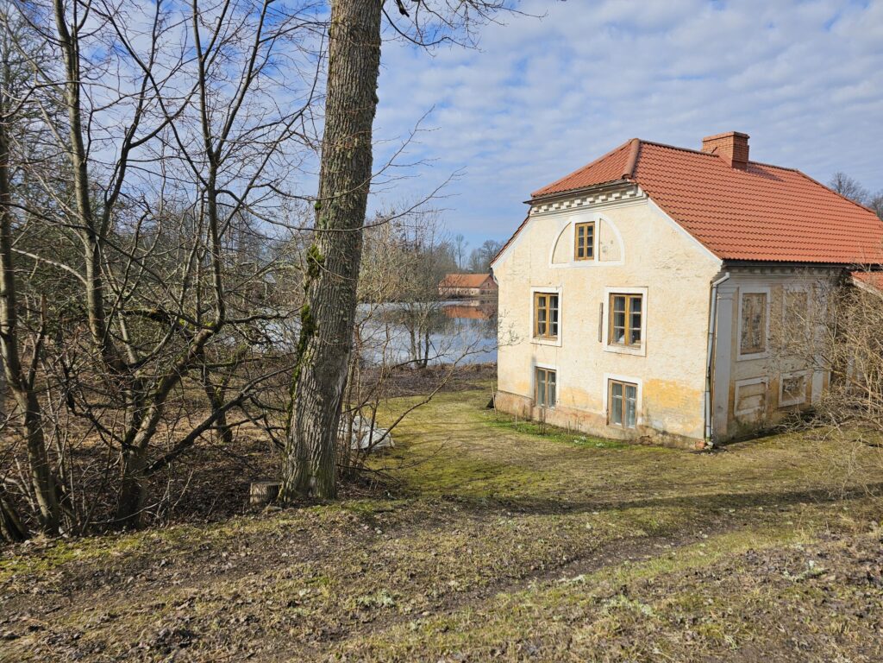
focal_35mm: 23
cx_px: 442
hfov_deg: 73.9
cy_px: 332
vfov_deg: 58.9
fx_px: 587
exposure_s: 1/1402
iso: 16
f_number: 1.7
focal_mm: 6.3
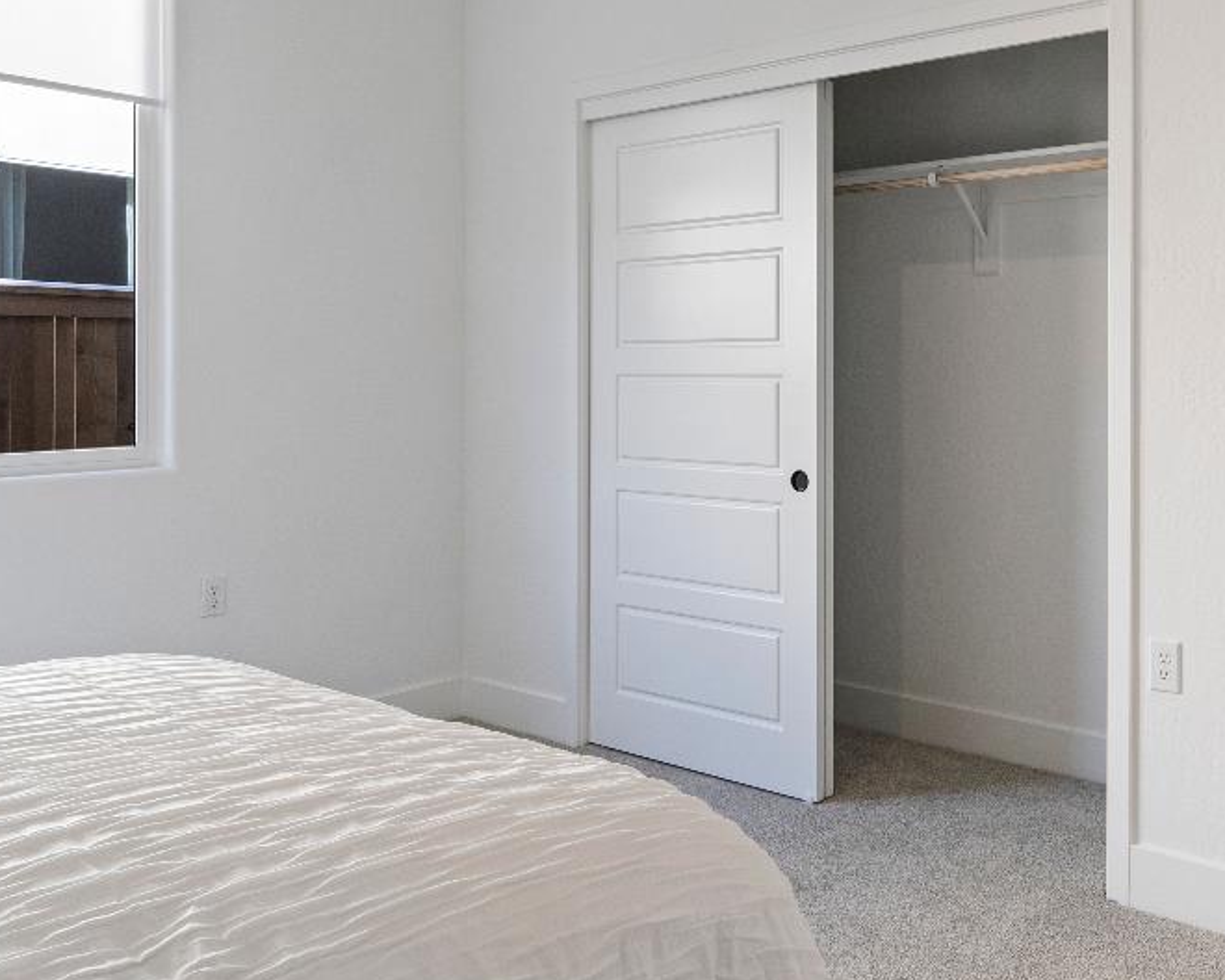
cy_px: 358
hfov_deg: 54.3
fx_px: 1160
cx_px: 835
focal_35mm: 32
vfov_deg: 45.3
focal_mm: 10
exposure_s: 1/8
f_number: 9
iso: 250
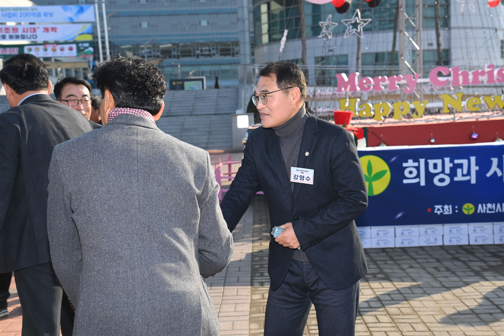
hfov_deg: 39.6
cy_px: 168
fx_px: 700
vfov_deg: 27.0
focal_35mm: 50
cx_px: 252
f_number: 7.1
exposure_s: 1/640
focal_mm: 50
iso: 400
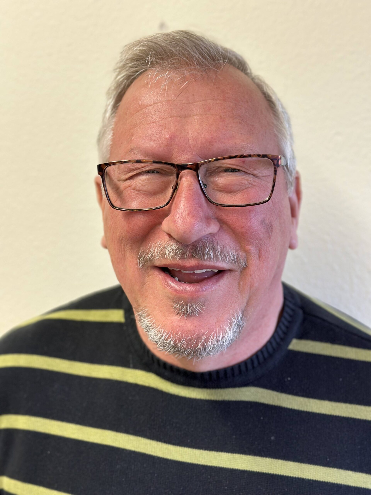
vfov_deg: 39.7
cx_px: 186
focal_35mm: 48
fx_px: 686
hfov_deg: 30.3
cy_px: 248
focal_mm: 6.86
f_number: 1.78
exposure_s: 1/50
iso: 125
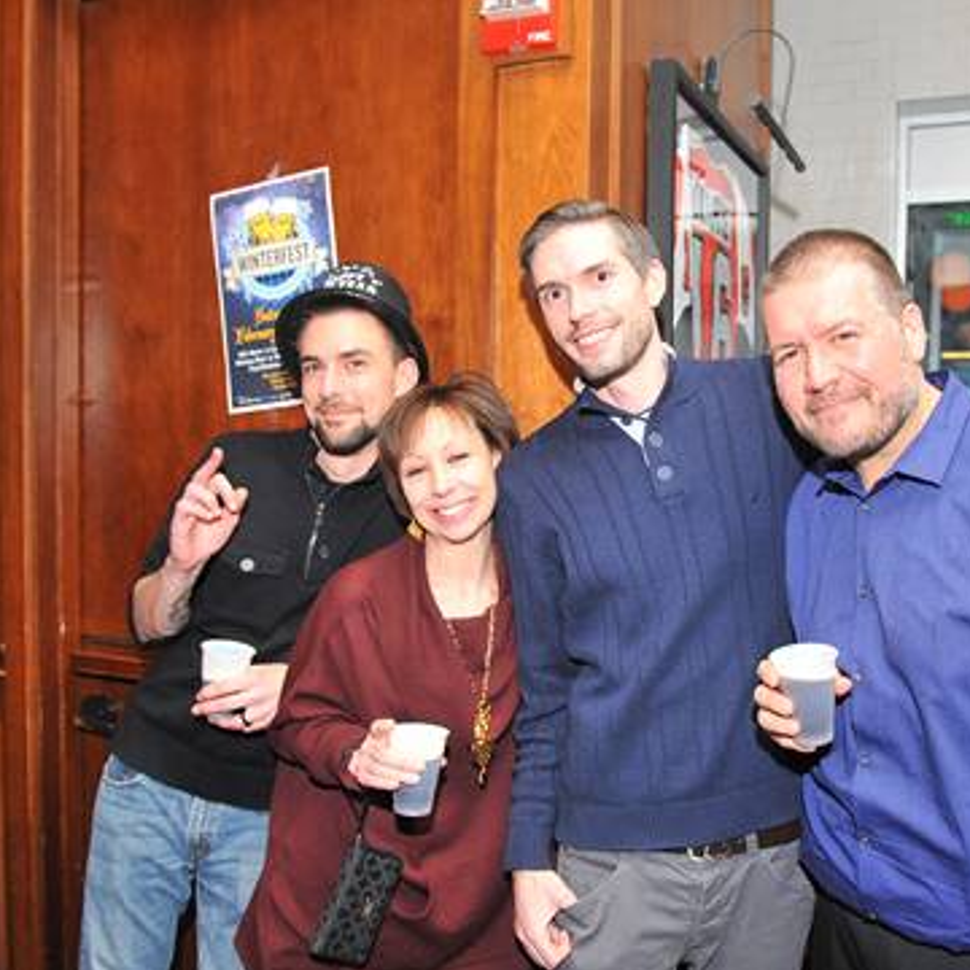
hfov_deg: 47.0
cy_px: 490
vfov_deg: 47.2
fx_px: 1110
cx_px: 563
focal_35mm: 35
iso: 1600
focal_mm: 27
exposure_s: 1/100
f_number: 4.5
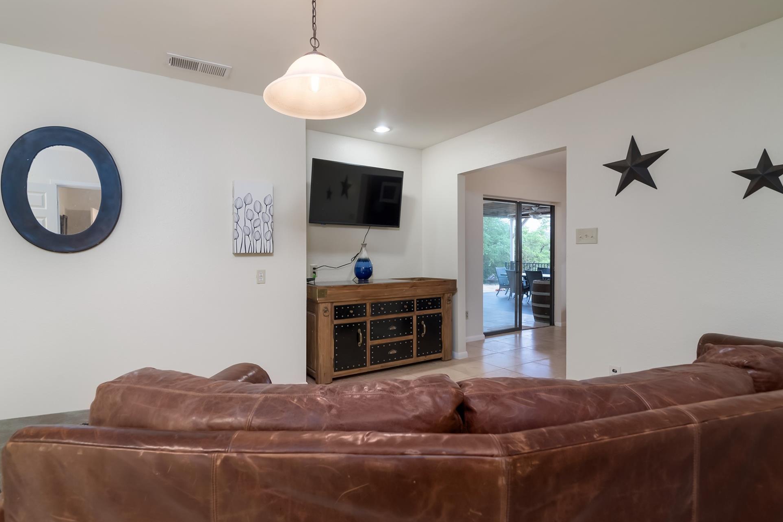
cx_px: 377
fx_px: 370
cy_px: 269
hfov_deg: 93.2
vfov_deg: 70.4
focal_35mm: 17
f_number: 7.1
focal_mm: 16
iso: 320
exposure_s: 1/20
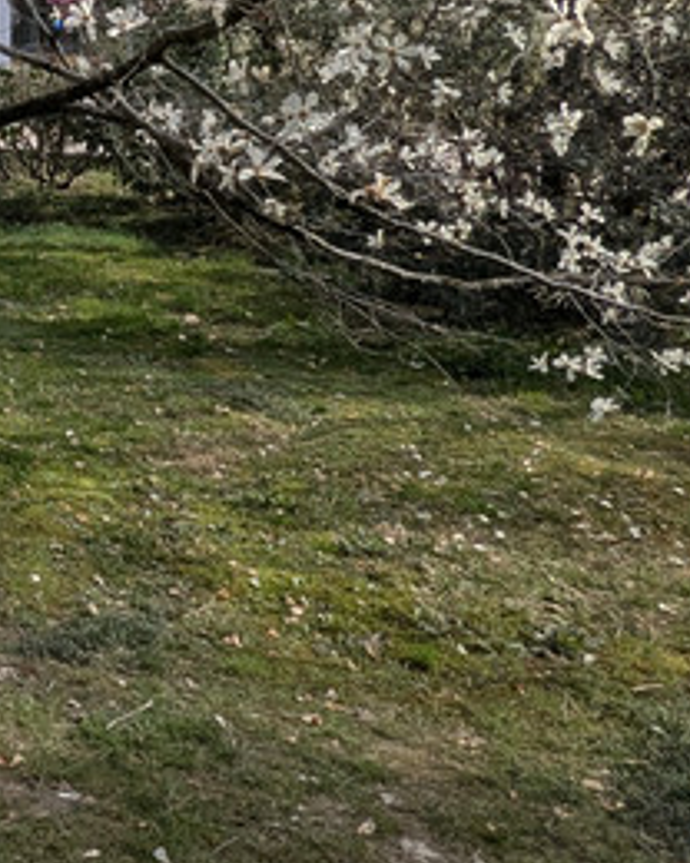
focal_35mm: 64
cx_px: -499
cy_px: 100
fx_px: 1634
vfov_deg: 28.5
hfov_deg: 19.1
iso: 50
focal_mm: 2.35
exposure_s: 1/1208
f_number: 2.2
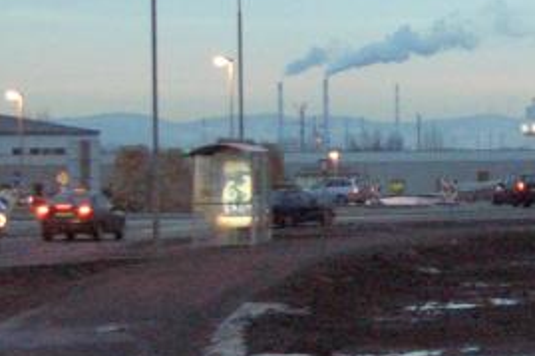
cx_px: 824
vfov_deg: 8.1
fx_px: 2525
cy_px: 158
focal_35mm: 170
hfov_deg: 11.5
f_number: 3
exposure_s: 1/25
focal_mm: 9.2
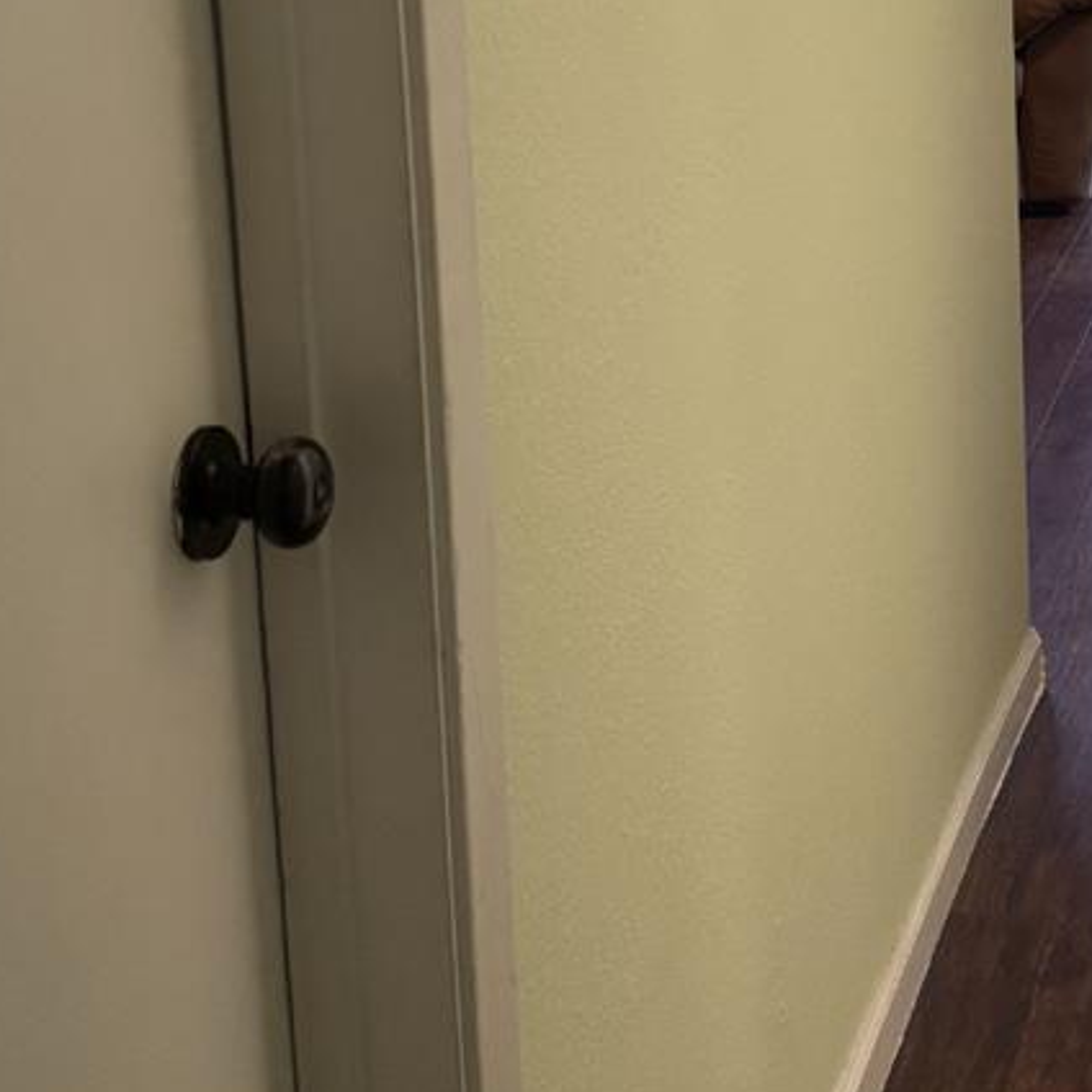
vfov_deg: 22.4
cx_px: 1289
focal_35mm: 75
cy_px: 89
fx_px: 2677
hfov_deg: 21.5
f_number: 1.78
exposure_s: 1/60
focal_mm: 6.76
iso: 500
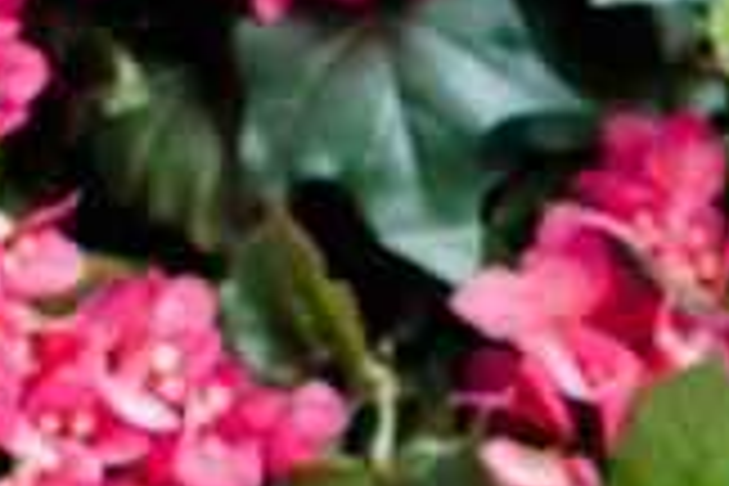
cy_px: 814
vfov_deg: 3.7
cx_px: 1408
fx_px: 7492
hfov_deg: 5.5
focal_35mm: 370
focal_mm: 50
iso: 200
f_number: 1.6
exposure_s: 1/125
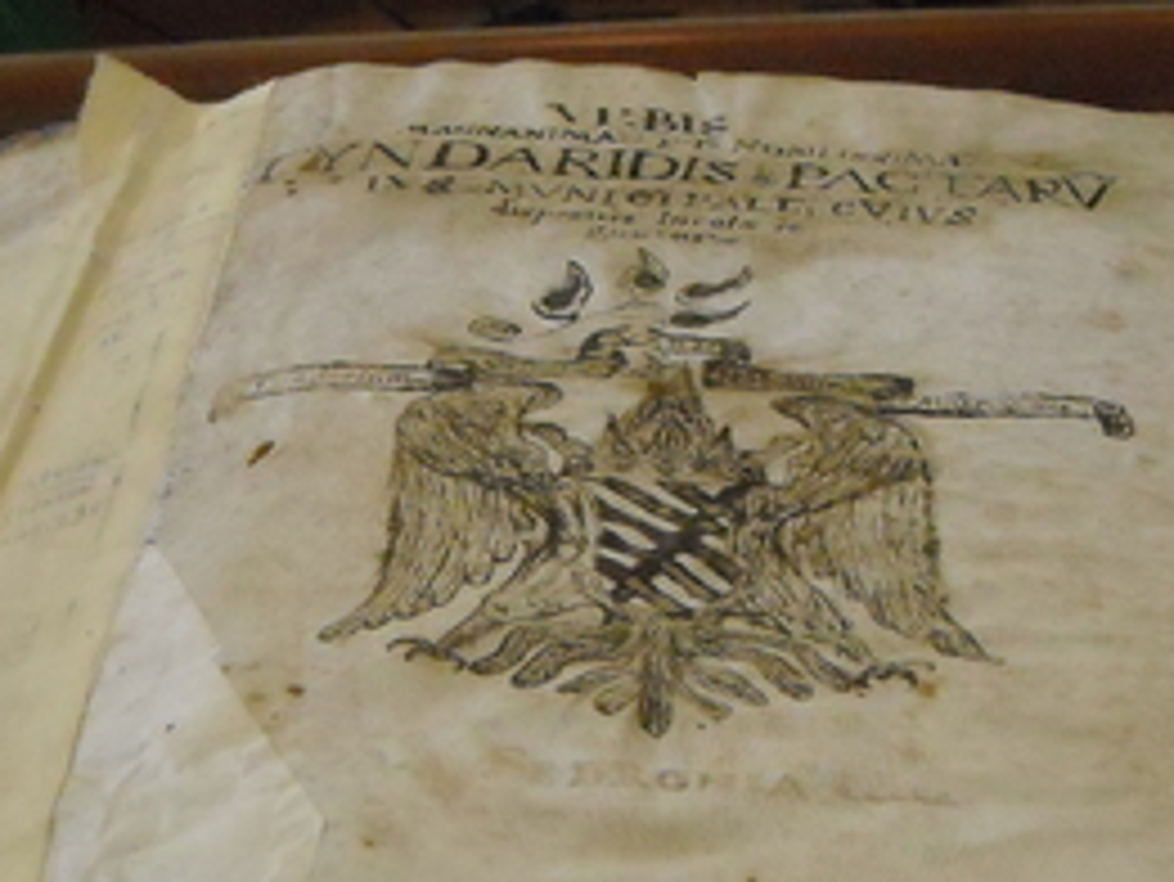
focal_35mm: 67
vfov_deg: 21.9
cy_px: 515
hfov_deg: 29.0
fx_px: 2273
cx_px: 607
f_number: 2.8
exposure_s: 1/135
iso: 800
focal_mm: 5.7
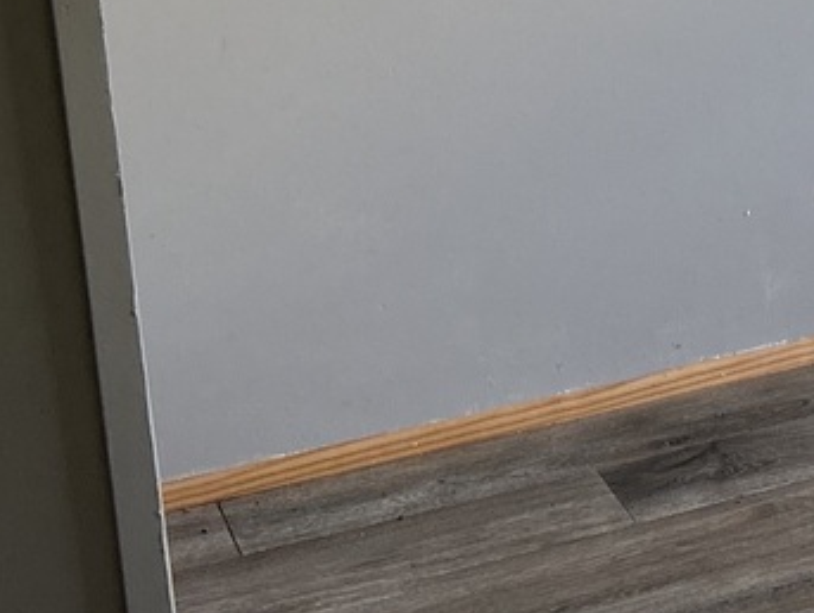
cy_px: -86
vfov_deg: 13.3
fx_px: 2566
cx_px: 1538
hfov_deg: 15.2
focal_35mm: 109
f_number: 1.5
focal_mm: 5.7
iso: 64
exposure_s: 1/167
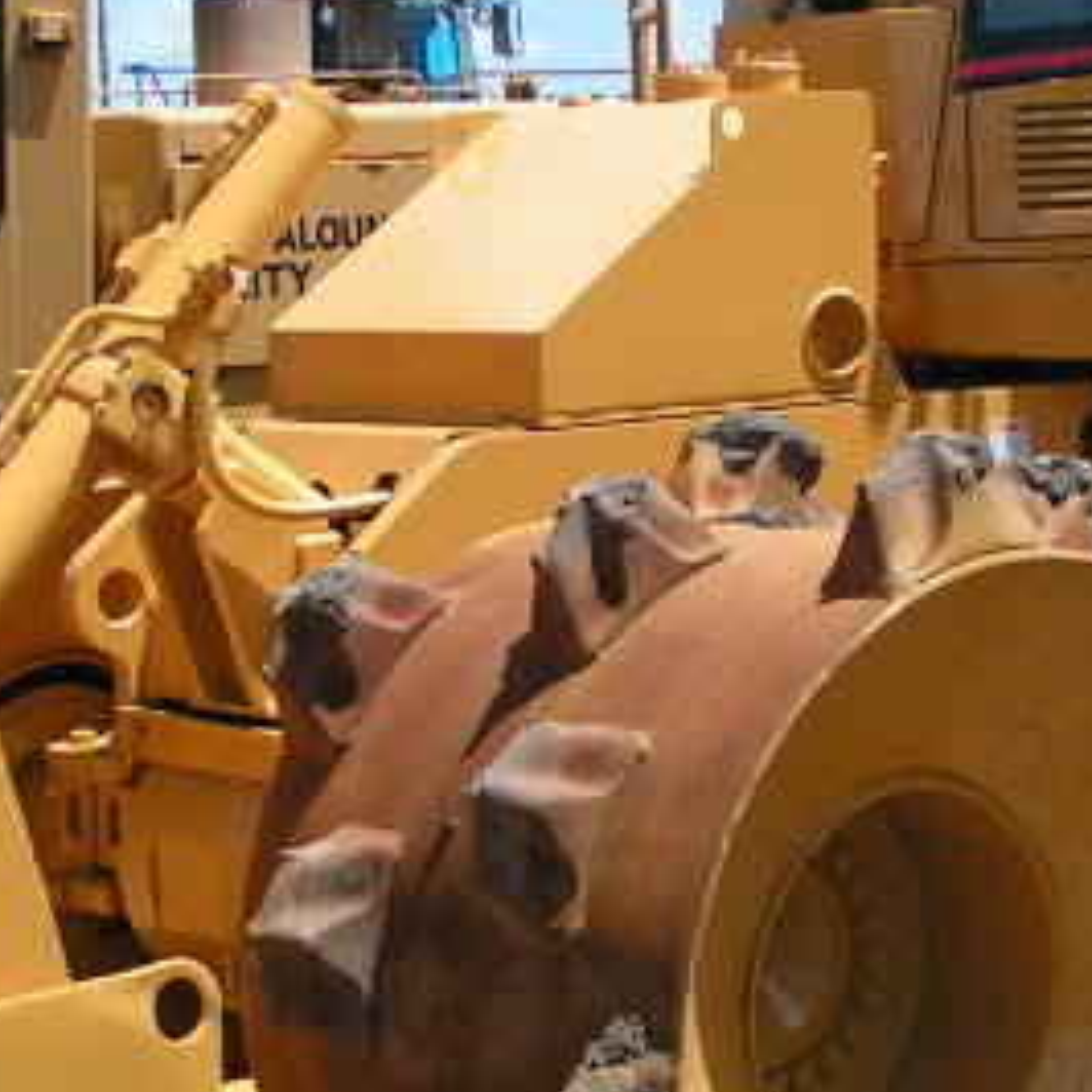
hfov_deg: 17.2
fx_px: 3605
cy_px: 386
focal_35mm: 101
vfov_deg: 17.2
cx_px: 723
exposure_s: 1/400
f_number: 5.6
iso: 50
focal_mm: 5.8
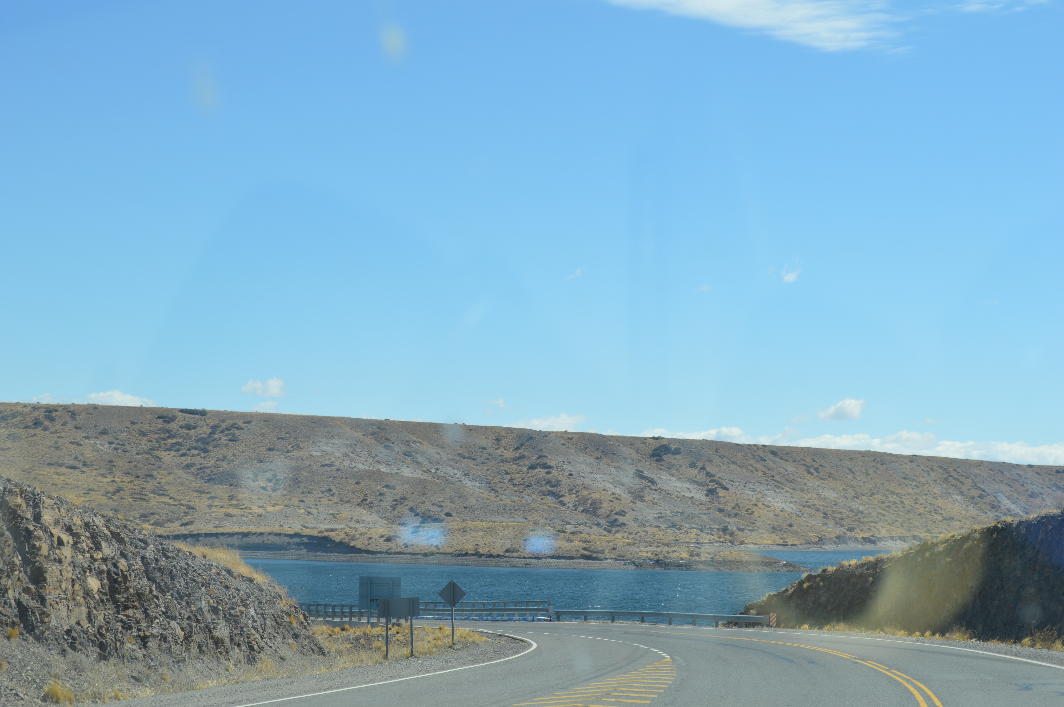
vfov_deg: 18.1
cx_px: 532
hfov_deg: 27.0
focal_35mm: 75
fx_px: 2215
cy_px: 354
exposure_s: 1/250
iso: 100
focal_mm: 50
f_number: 8
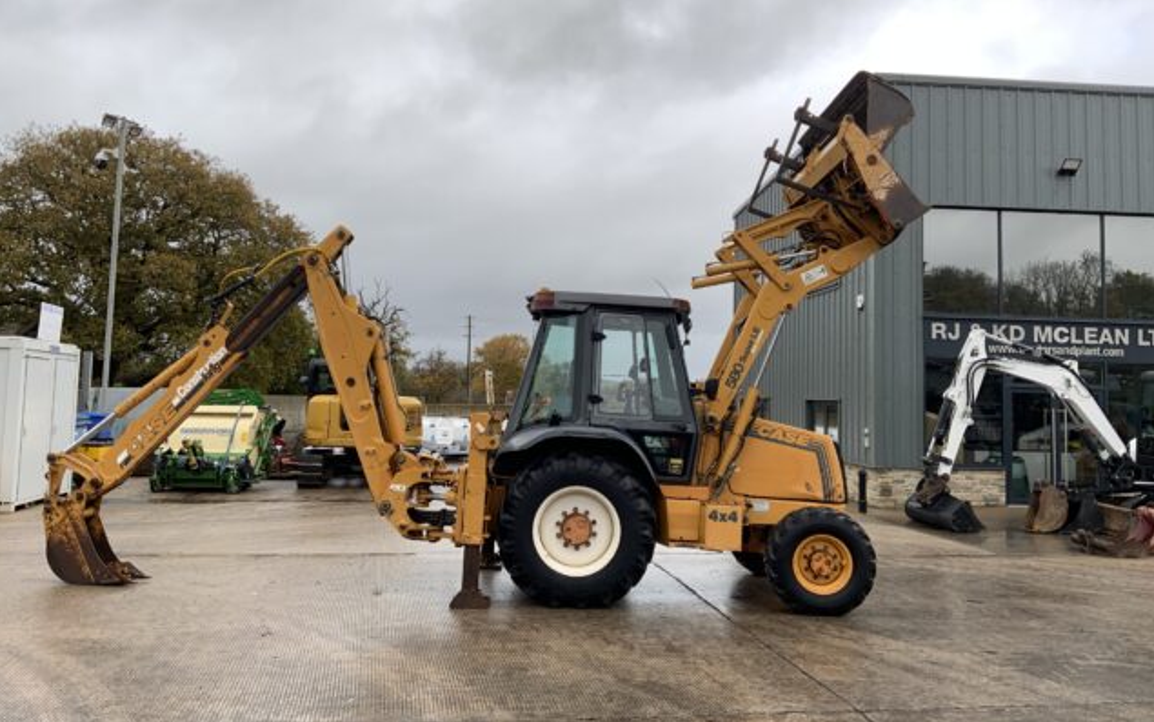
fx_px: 975
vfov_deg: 40.5
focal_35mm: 31
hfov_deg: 61.2
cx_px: 574
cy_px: 318
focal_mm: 3
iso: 20
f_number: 1.8
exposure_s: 1/122
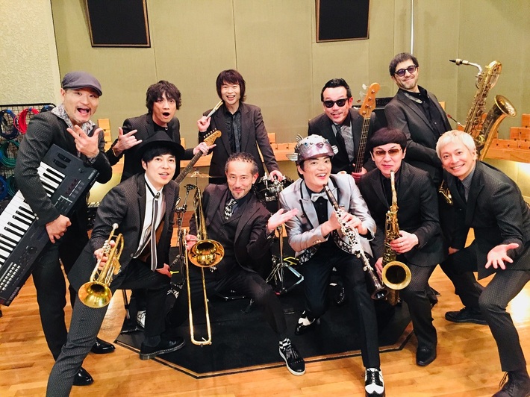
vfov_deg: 48.2
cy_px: 198
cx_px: 265
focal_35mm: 29
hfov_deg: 61.7
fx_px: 444
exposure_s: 1/15
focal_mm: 4.15
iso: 320
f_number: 2.2
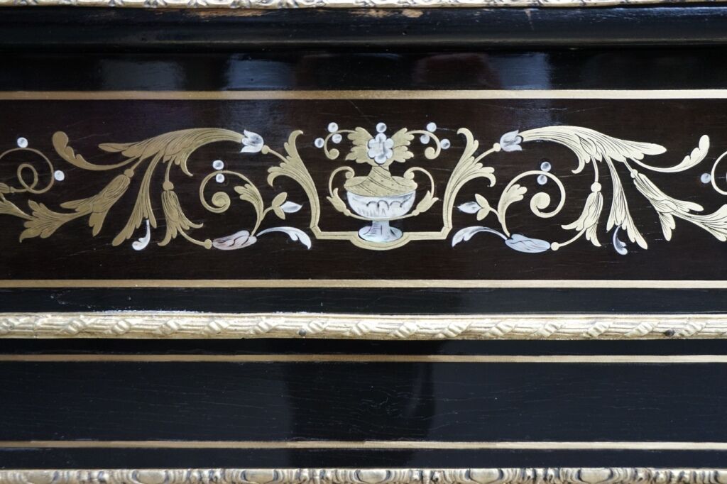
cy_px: 242
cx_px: 364
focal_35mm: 30
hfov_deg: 61.9
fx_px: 606
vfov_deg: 43.6
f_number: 4
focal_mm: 20
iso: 640
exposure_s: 1/60
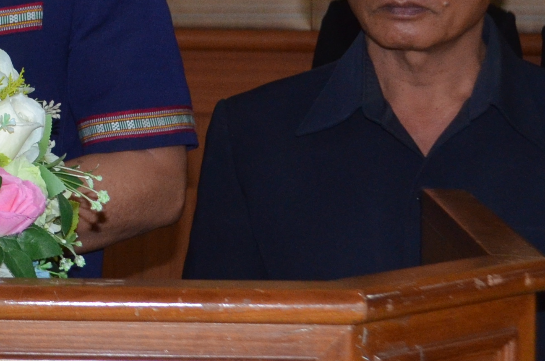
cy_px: 16
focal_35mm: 148
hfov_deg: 13.4
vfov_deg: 9.2
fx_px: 2236
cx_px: -143
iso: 800
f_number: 4.2
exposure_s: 1/60
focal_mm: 26
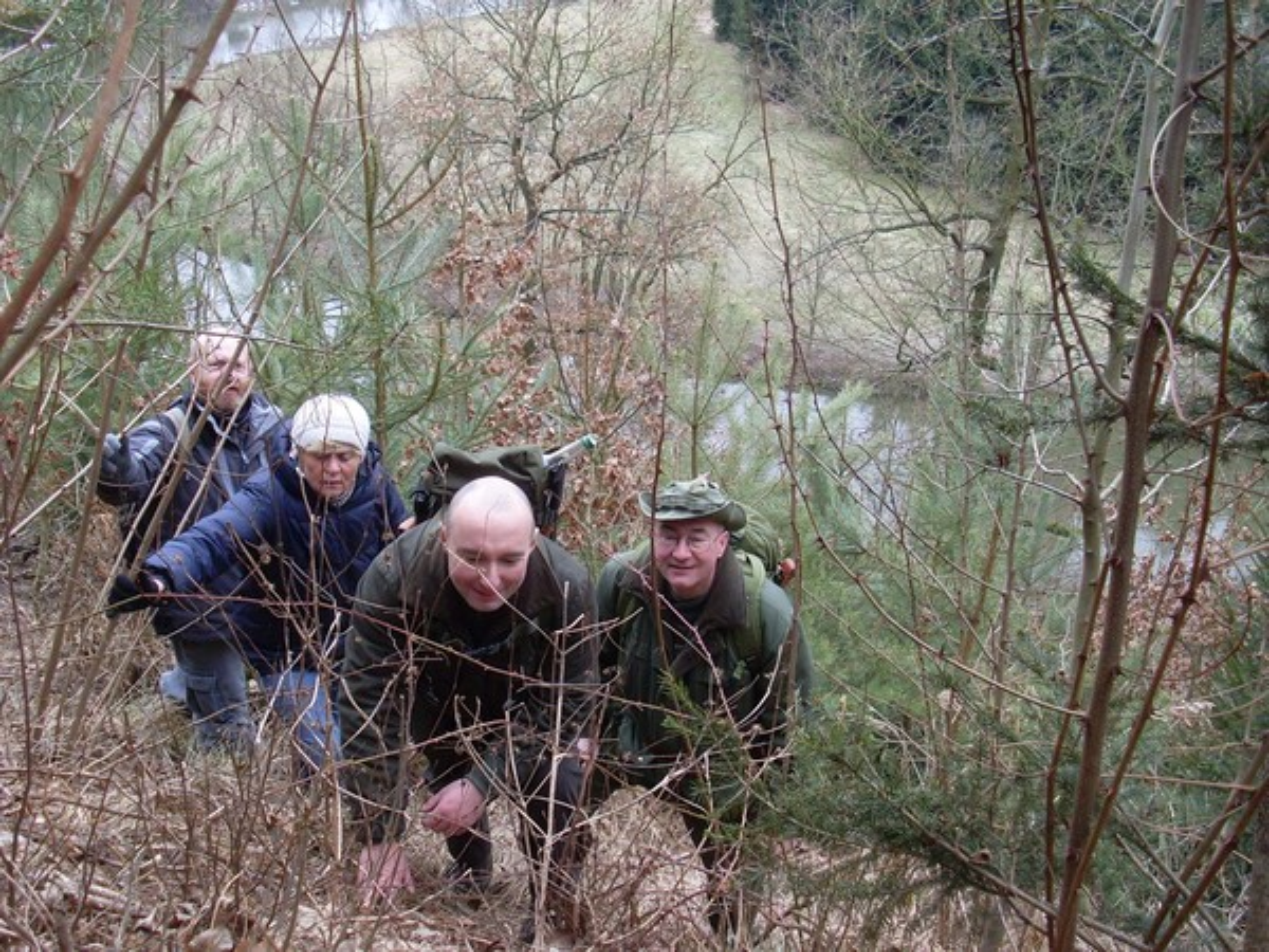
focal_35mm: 38
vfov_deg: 37.7
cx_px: 634
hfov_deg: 49.0
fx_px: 1393
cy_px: 476
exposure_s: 1/90
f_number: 3
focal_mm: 6.3
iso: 80
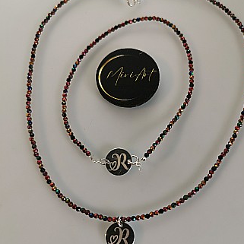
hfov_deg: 46.0
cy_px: 128
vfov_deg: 46.0
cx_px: 127
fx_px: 287
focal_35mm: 36
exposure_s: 1/100
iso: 125
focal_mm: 5.56
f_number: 1.6
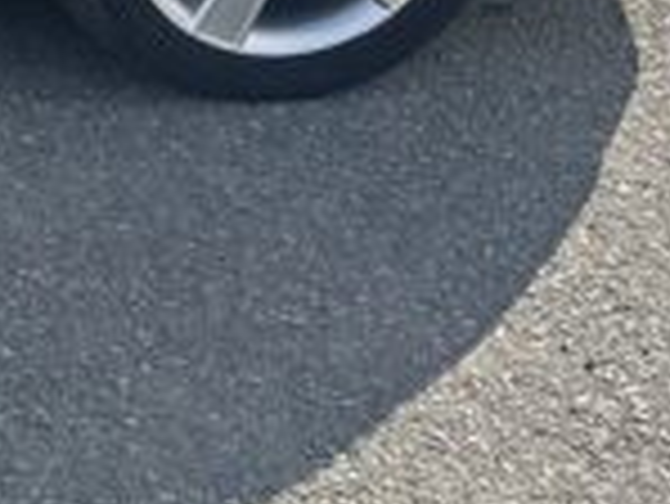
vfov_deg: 10.9
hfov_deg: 13.2
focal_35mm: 129
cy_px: -360
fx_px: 2499
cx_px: -674
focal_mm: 6.86
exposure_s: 1/1721
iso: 80
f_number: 1.78
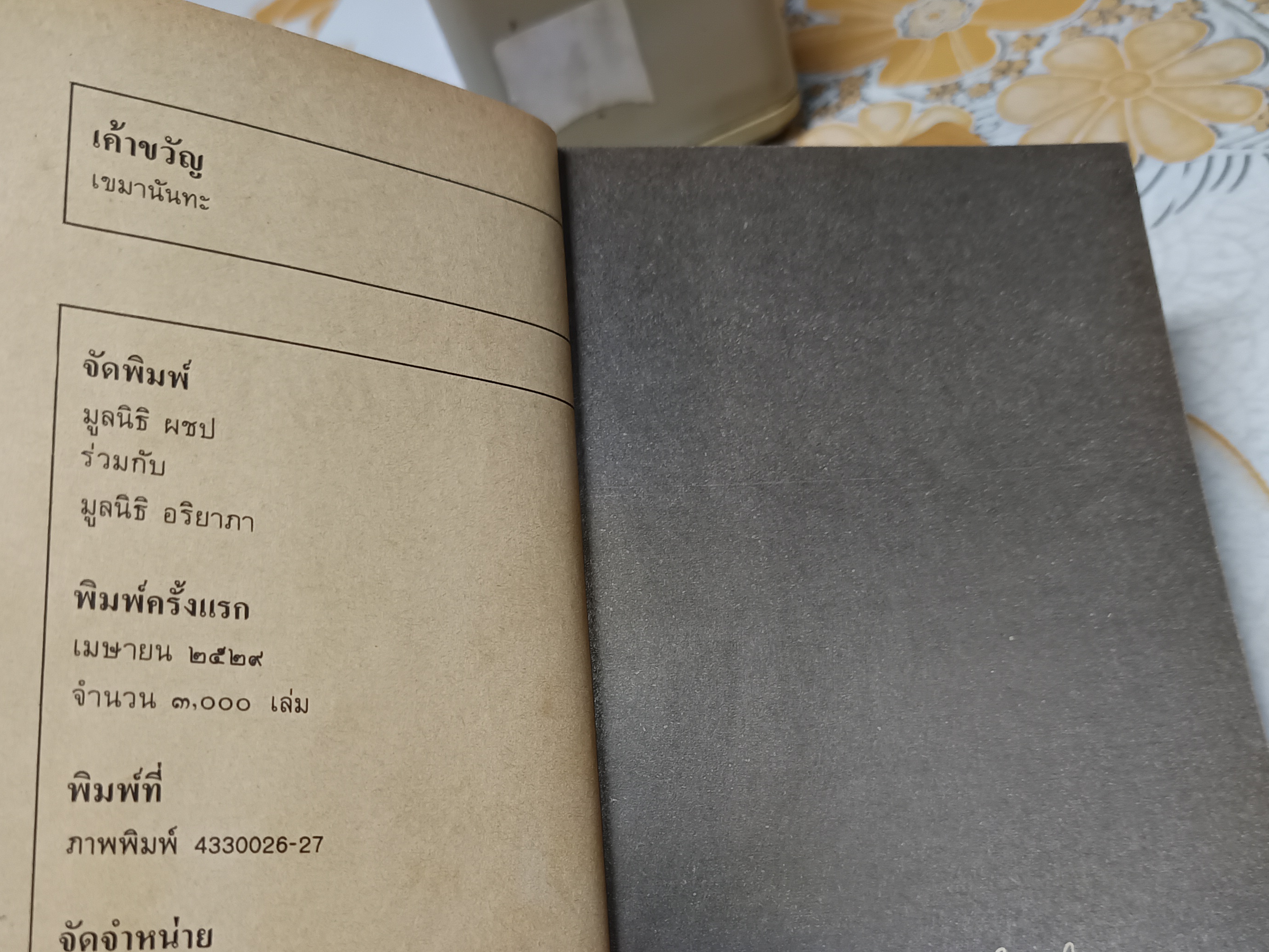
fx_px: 1283
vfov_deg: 40.0
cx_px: 613
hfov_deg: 52.6
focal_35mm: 35
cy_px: 662
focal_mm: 5.31
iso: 948
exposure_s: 1/25
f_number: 1.7
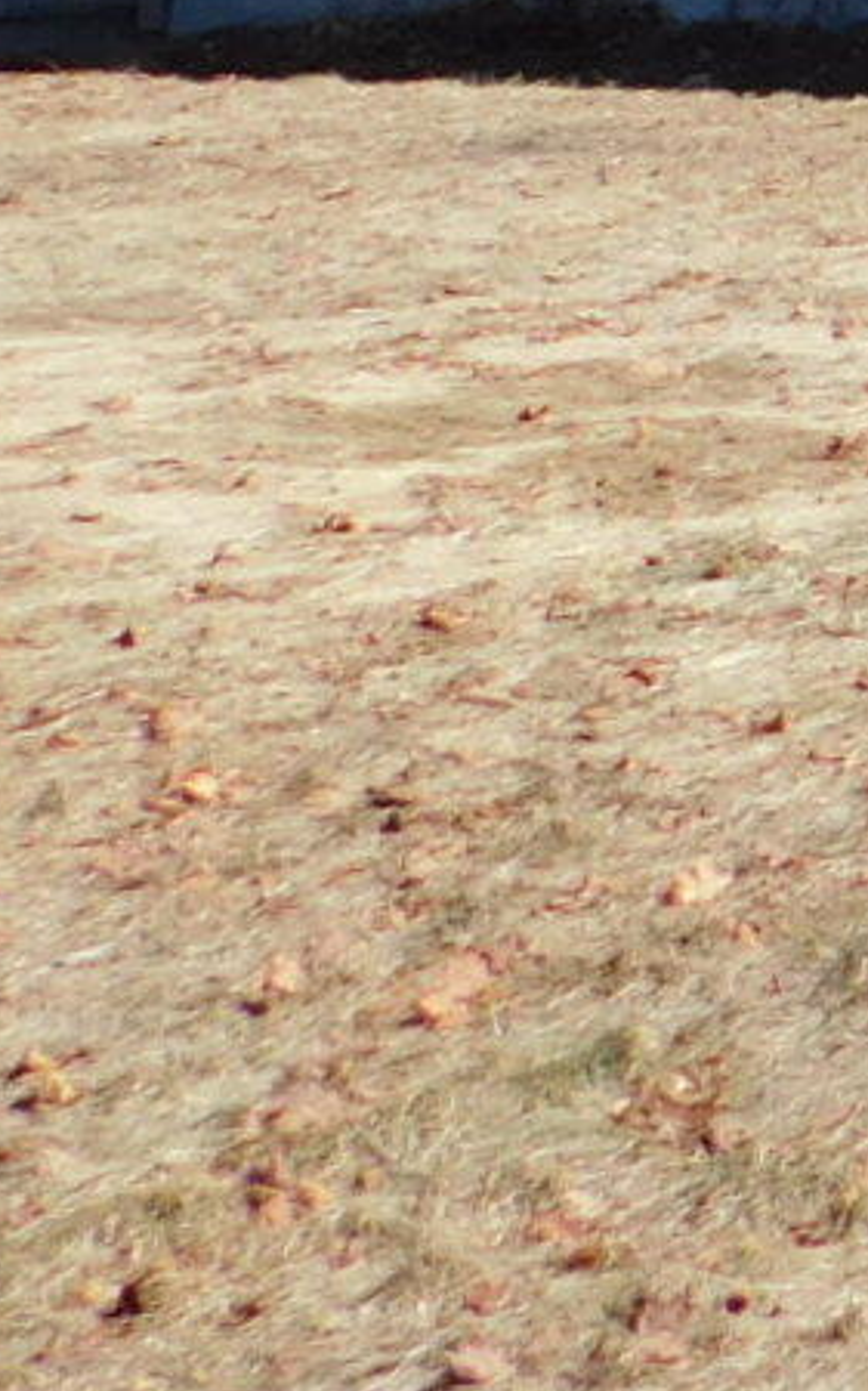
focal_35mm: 123
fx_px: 4658
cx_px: 3262
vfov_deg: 15.7
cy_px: -646
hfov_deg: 7.8
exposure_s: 1/1250
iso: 125
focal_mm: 4
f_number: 3
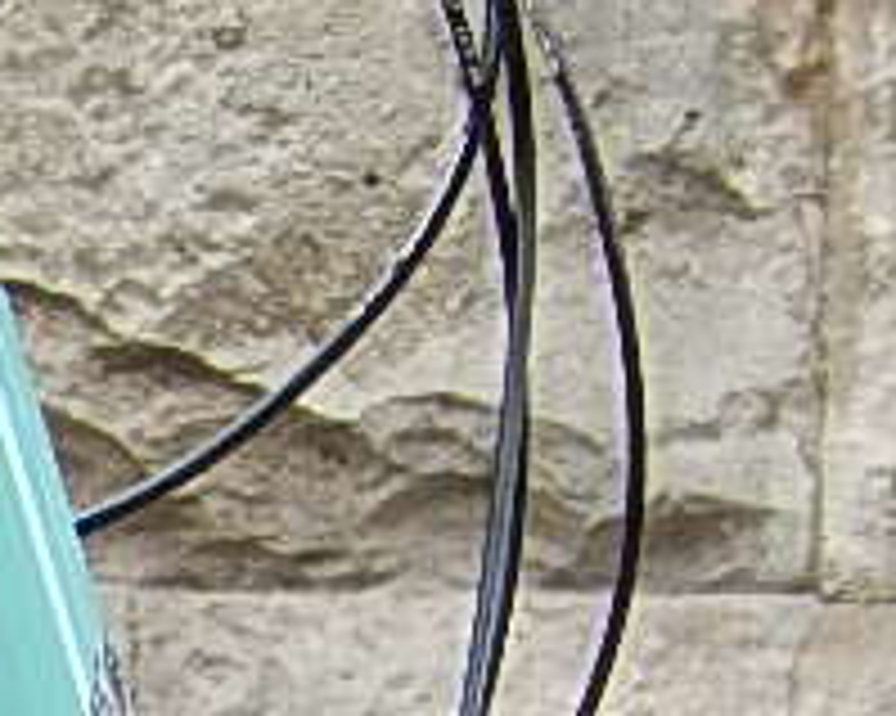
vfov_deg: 1.2
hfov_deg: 1.5
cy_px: 1473
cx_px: -1297
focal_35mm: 1328
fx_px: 35199
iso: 125
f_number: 5.7
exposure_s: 1/40
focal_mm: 30.3
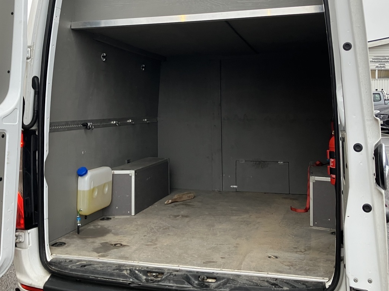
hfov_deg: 47.9
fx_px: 438
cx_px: 194
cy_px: 113
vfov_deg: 36.6
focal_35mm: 39
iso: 80
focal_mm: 3.99
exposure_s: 1/50
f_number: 1.8
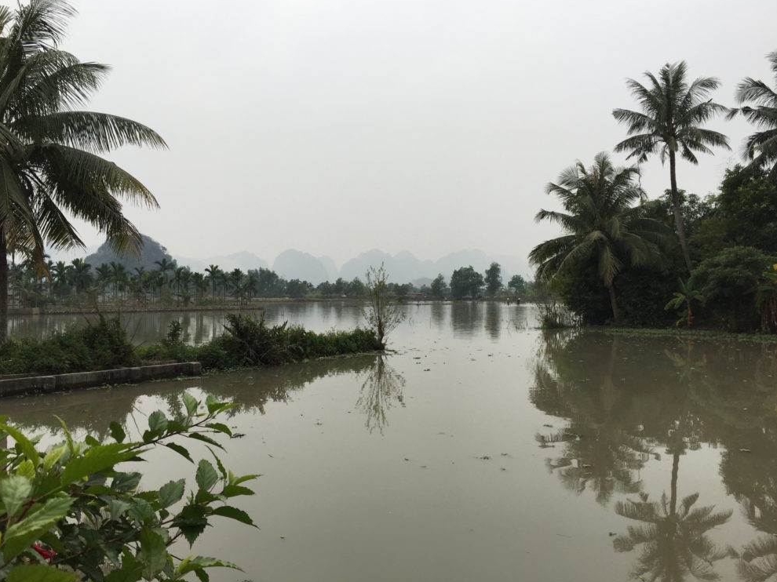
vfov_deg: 46.8
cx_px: 399
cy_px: 283
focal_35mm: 30
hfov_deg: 60.0
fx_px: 673
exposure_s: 1/1647
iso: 32
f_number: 2.2
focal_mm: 4.15
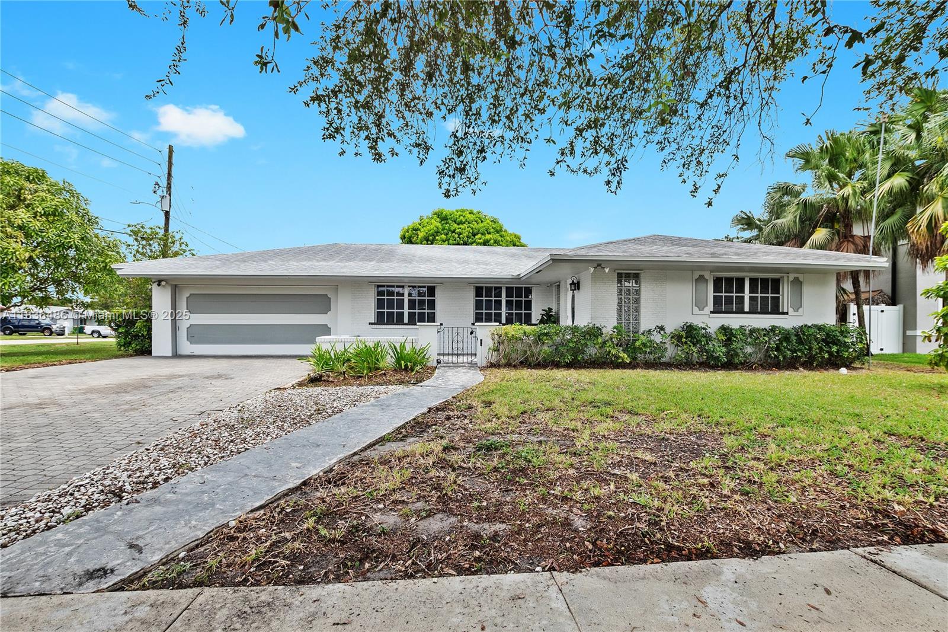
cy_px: 316
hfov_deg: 100.4
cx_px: 474
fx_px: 395
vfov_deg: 77.3
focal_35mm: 15
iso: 200
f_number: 8
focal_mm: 10
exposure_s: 1/125
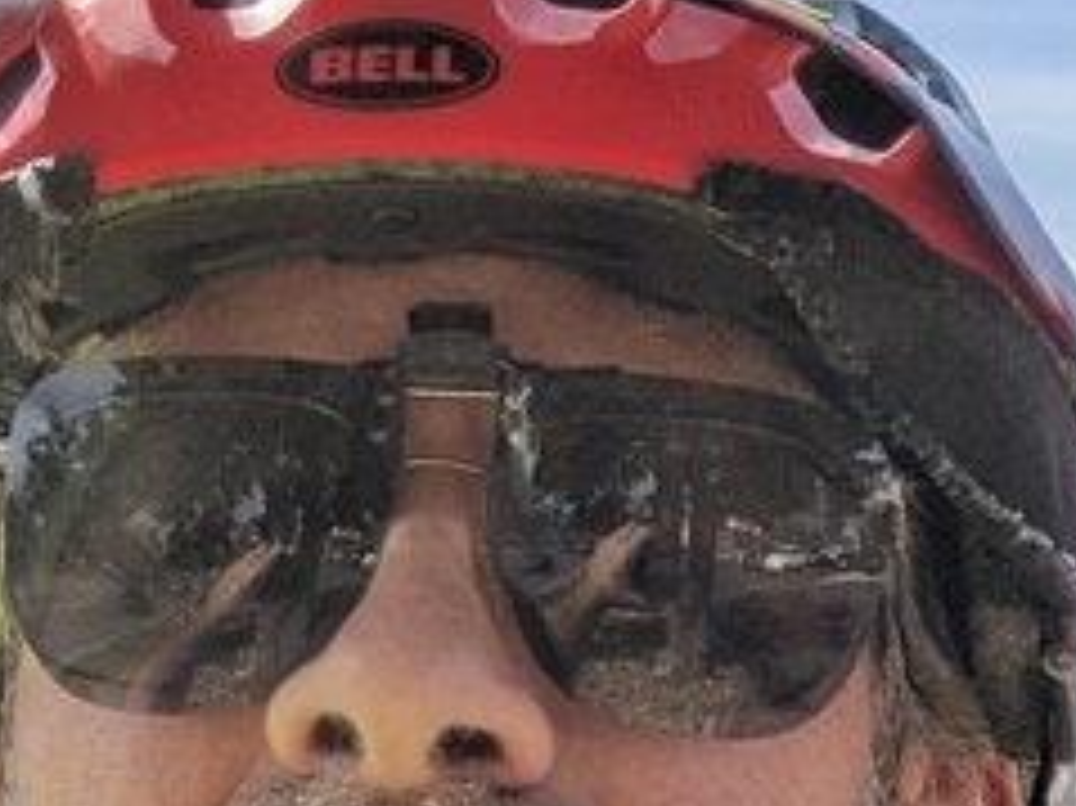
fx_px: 3728
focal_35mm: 120
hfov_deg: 13.7
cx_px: 2215
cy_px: 1067
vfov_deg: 12.0
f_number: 1.8
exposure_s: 1/3257
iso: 41
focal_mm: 2.97
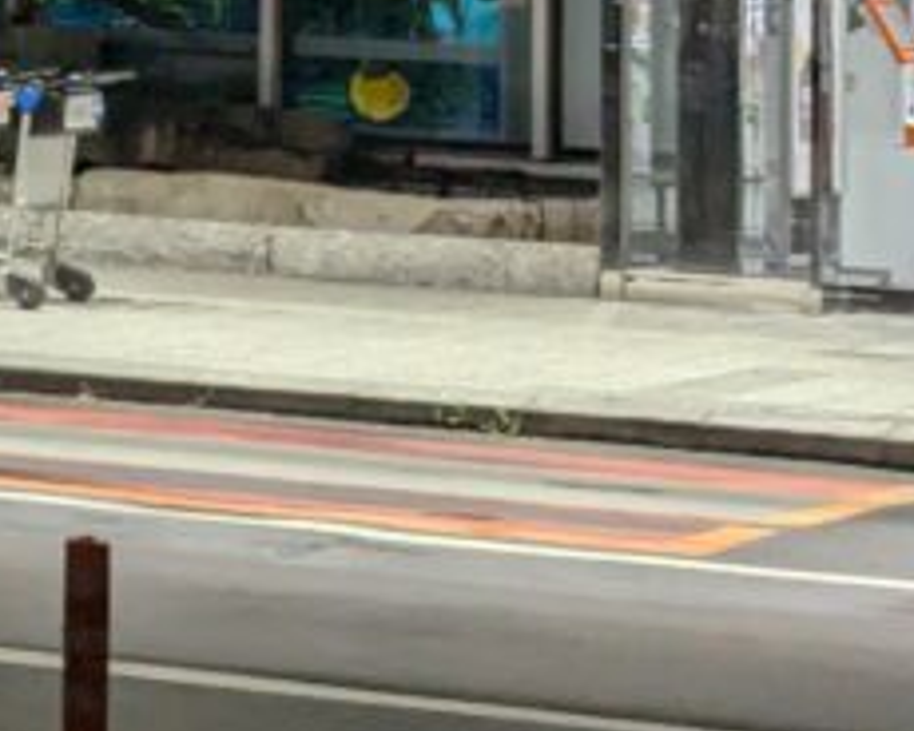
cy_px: -761
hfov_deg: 8.9
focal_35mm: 209
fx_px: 5654
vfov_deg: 7.1
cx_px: -608
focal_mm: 6.81
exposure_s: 1/120
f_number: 1.85
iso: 295
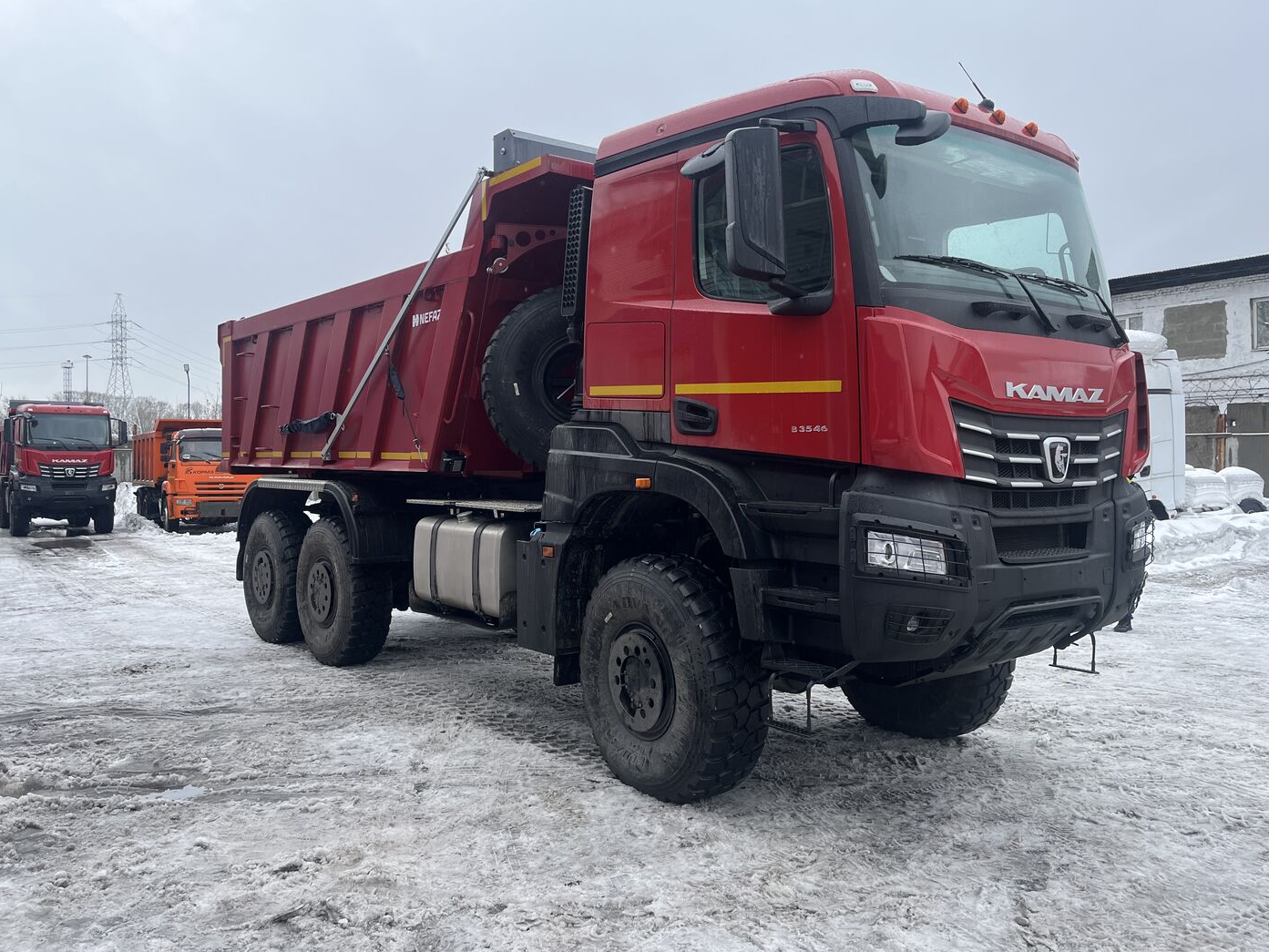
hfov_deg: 63.4
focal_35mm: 28
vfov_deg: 49.7
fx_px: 1027
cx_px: 607
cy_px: 456
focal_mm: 5.1
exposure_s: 1/816
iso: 50
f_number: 1.6
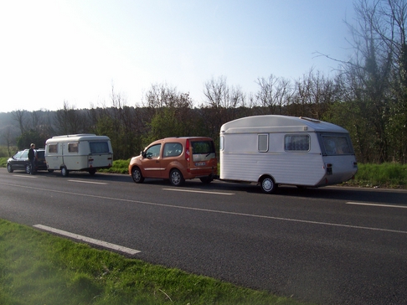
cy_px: 153
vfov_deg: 40.7
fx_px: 411
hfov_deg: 52.6
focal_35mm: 35
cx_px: 202
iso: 80
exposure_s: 1/465
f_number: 5.1
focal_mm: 5.6
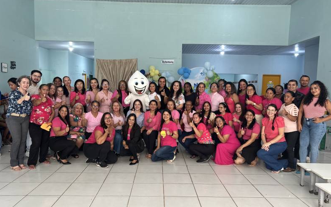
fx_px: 253
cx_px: 164
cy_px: 104
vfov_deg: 44.5
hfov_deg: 66.5
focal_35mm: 28
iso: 100
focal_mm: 5.7
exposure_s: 1/60
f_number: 1.5
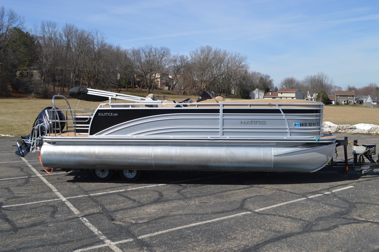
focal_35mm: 33
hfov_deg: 57.2
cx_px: 190
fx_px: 347
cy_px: 126
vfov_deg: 39.9
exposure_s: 1/320
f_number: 9
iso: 100
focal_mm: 22
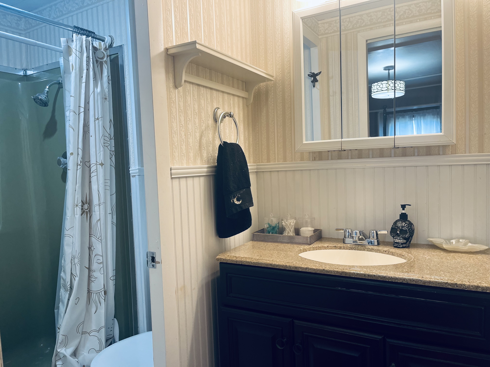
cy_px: 184
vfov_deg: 53.1
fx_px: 368
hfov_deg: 67.3
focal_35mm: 26
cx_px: 245
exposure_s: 1/120
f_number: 1.6
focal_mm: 5.1
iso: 125
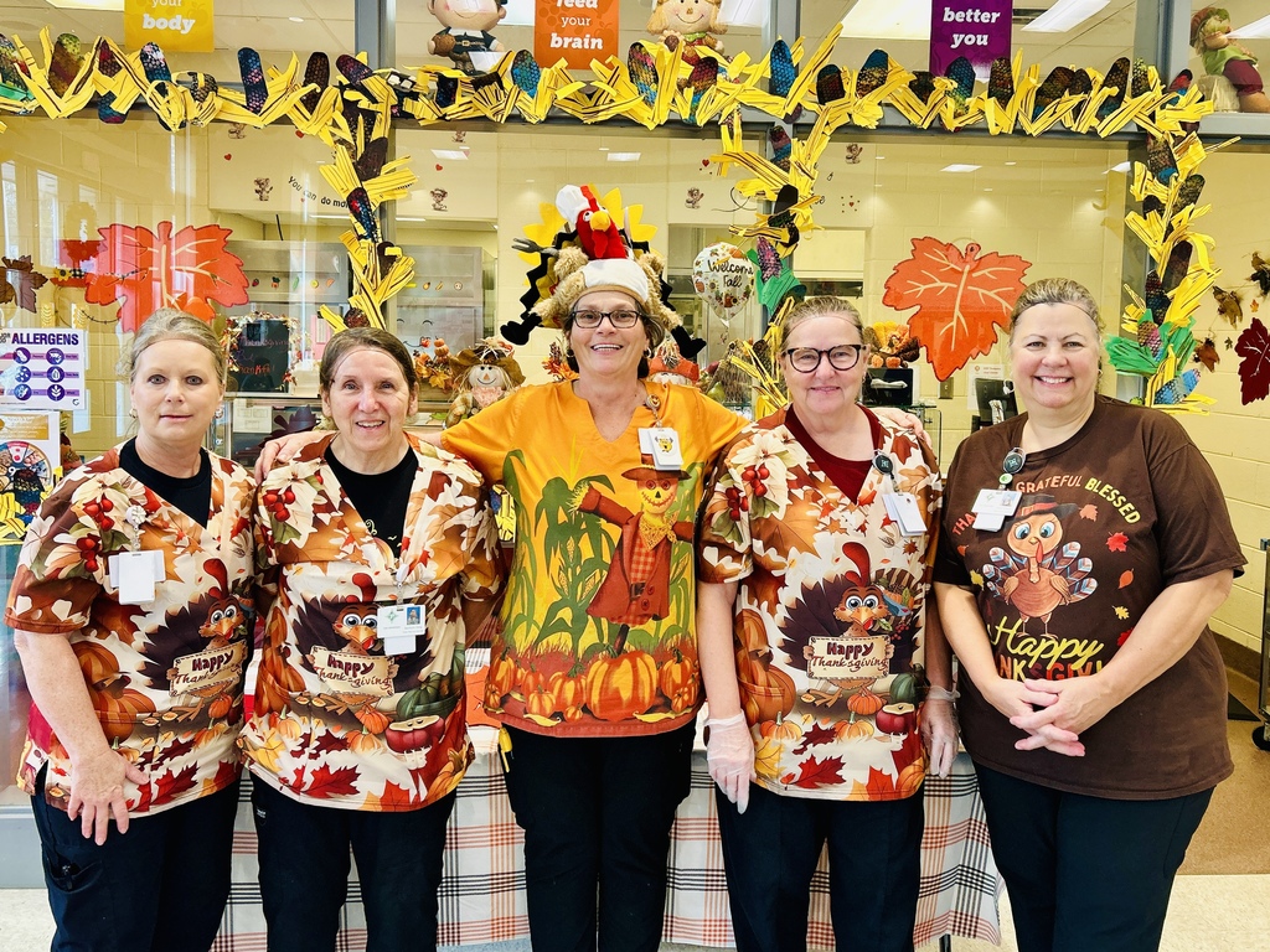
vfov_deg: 53.1
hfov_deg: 67.3
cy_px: 476
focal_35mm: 26
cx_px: 635
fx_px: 954
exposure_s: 1/60
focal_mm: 5.7
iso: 80
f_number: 1.5
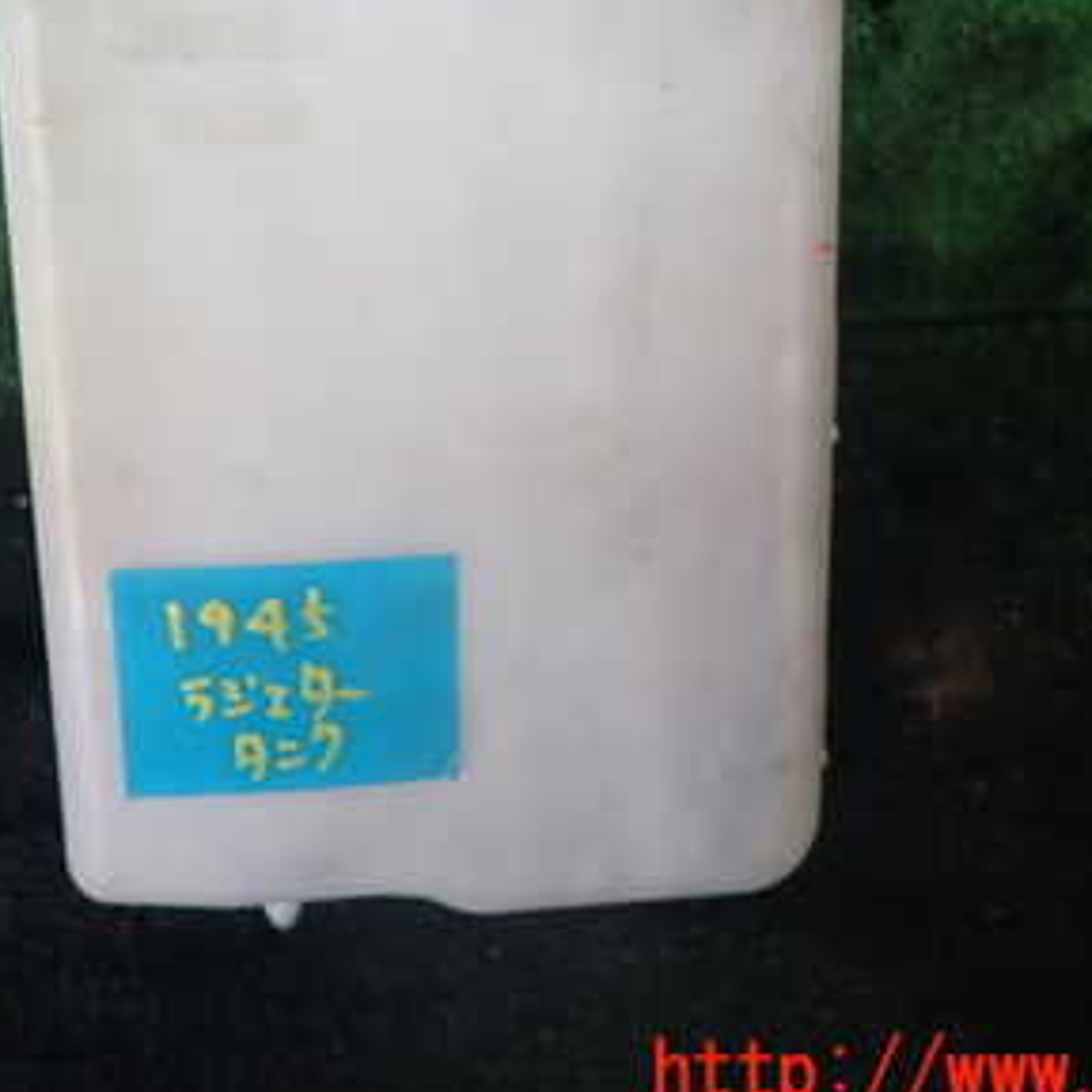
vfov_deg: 35.9
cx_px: 372
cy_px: 269
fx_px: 1642
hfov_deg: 36.4
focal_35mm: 46
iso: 100
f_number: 2
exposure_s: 1/80
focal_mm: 4.5
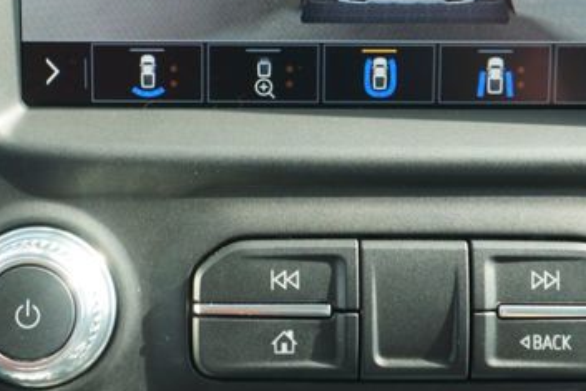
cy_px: -17
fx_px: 1417
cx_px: 259
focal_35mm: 87
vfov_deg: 15.4
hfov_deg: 23.3
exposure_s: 1/80
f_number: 4.5
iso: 100
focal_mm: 20
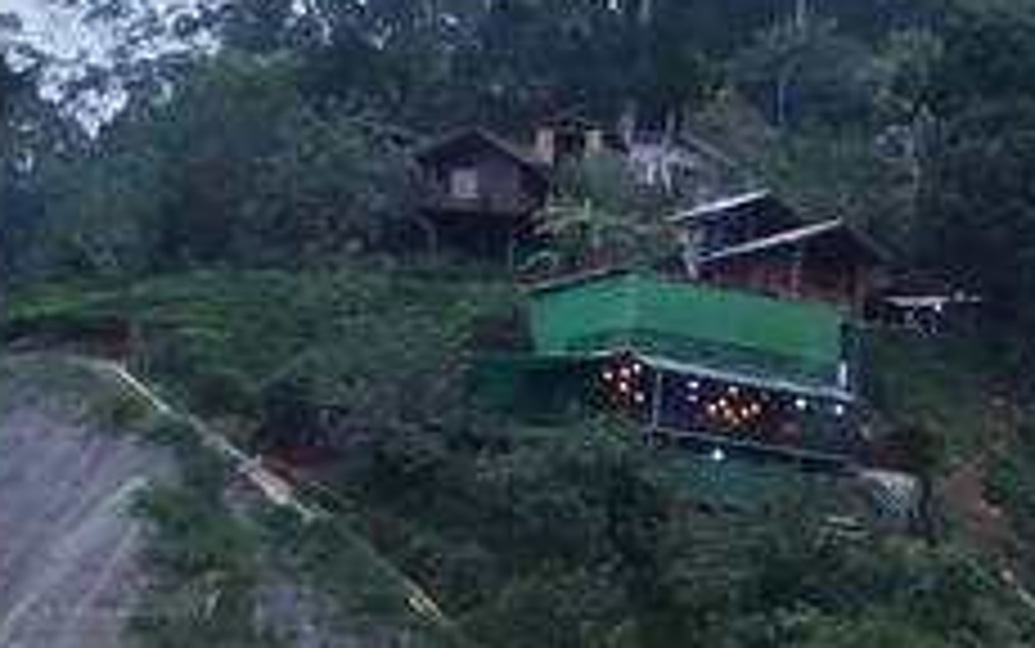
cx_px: 1197
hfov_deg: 17.4
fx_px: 3245
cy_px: 878
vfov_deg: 11.1
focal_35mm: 115
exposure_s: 1/50
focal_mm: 4.95
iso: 311
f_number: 1.9
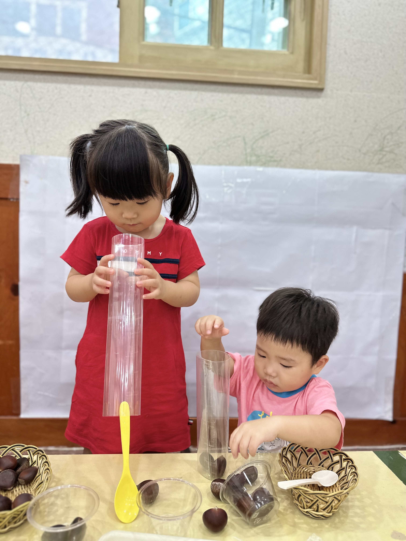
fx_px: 375
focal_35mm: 24
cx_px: 203
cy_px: 270
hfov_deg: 56.8
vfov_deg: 71.6
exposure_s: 1/60
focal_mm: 6.86
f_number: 1.78
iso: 125
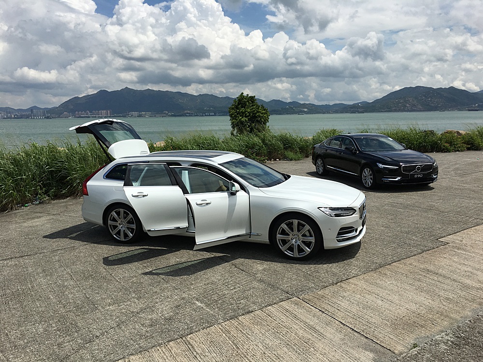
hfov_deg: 61.7
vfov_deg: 48.2
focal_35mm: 29
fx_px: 405
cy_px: 181
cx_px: 242
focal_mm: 4.15
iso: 25
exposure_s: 1/3846
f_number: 2.2
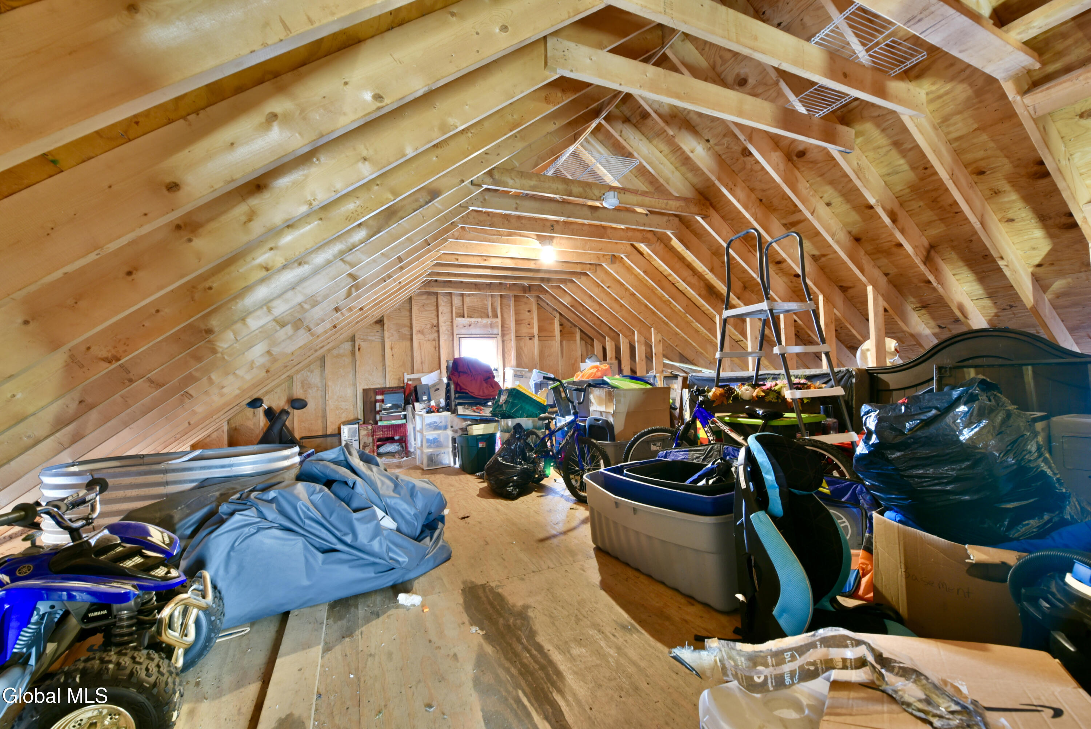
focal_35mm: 14
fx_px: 424
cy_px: 364
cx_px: 546
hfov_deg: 104.2
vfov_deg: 81.3
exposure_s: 1.3
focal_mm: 14
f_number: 11
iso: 800
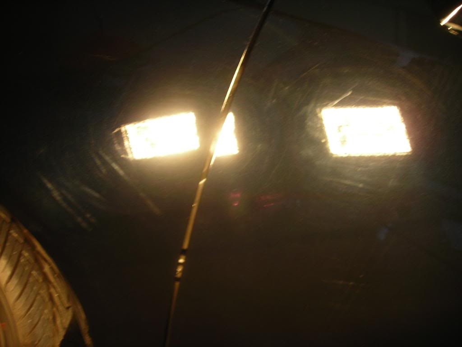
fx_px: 507
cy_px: 174
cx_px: 231
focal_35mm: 38
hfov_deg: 49.0
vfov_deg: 37.7
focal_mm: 6.3
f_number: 3.2
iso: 50
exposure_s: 1/26.5
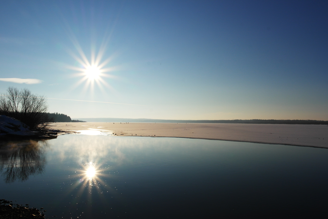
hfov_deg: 57.2
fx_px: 301
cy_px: 110
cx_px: 164
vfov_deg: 40.0
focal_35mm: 33
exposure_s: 1/250
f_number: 22
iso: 125
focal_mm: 22
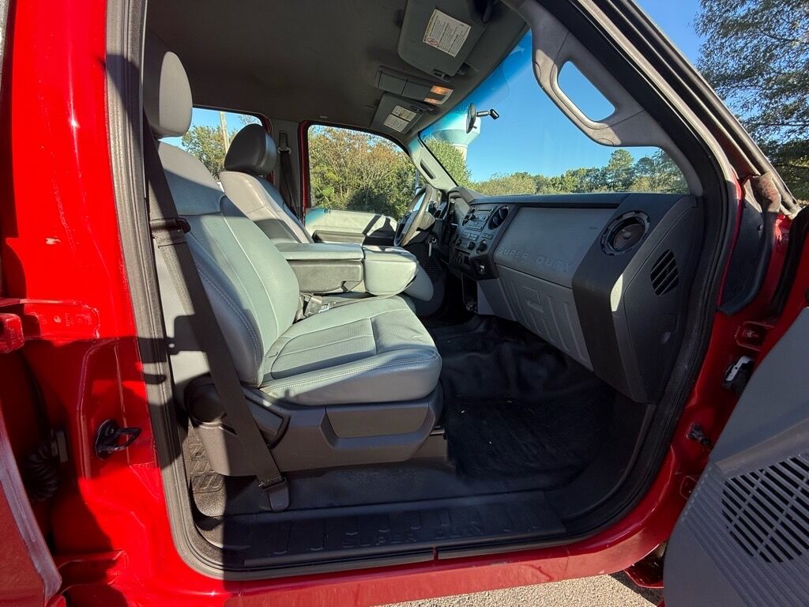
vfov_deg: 85.7
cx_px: 404
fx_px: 327
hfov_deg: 102.1
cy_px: 304
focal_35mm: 14
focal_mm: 2.22
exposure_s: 1/285
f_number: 2.2
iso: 50
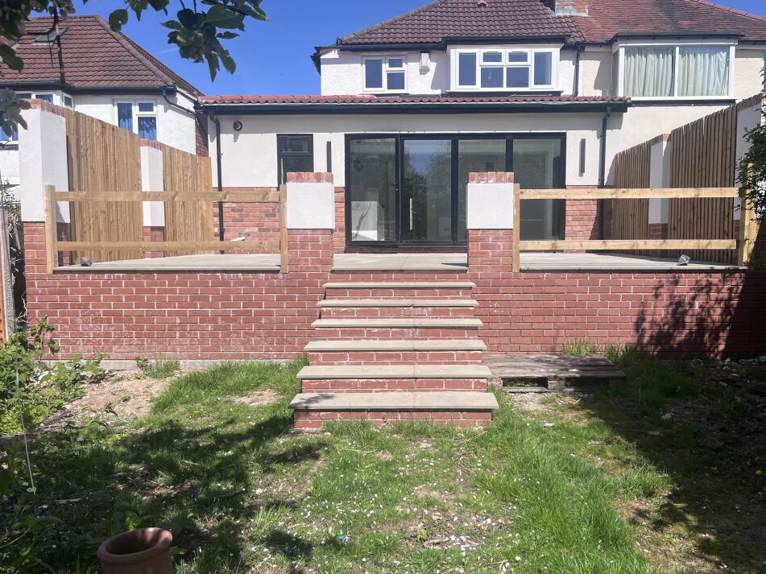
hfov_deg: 63.4
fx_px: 620
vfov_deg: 49.7
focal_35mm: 28
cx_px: 407
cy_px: 287
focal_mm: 5.1
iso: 50
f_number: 1.6
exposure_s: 1/4016
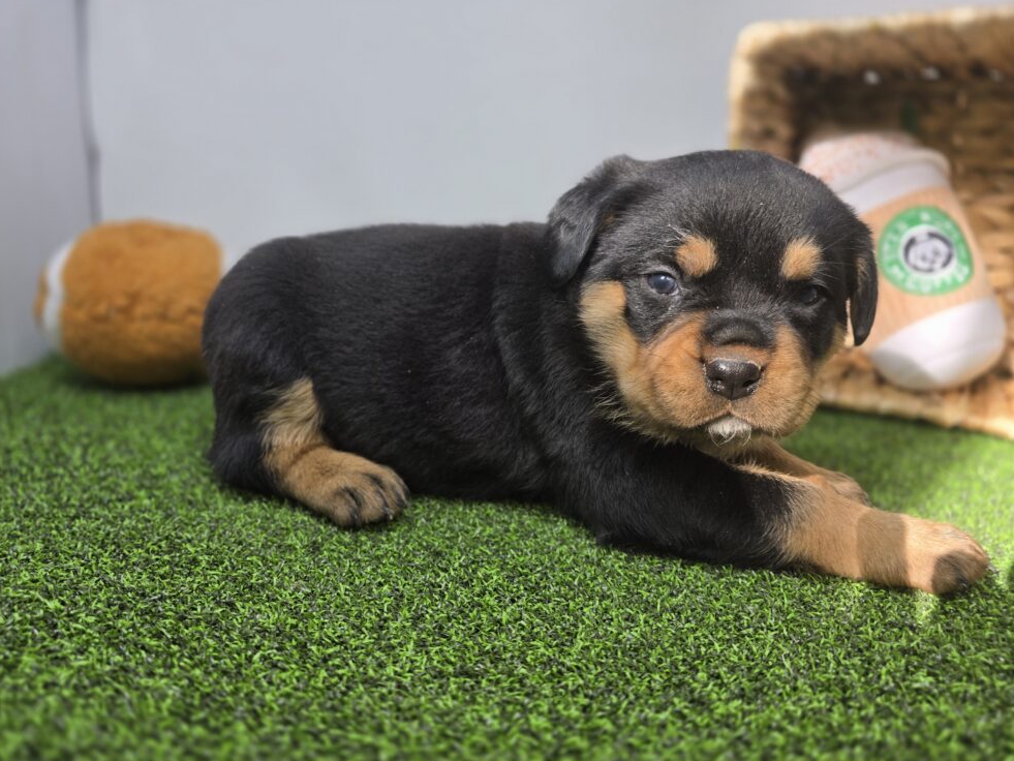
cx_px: 487
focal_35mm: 24
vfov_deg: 56.8
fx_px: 703
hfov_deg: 71.6
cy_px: 391
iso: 40
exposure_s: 1/120
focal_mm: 6.3
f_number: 1.7
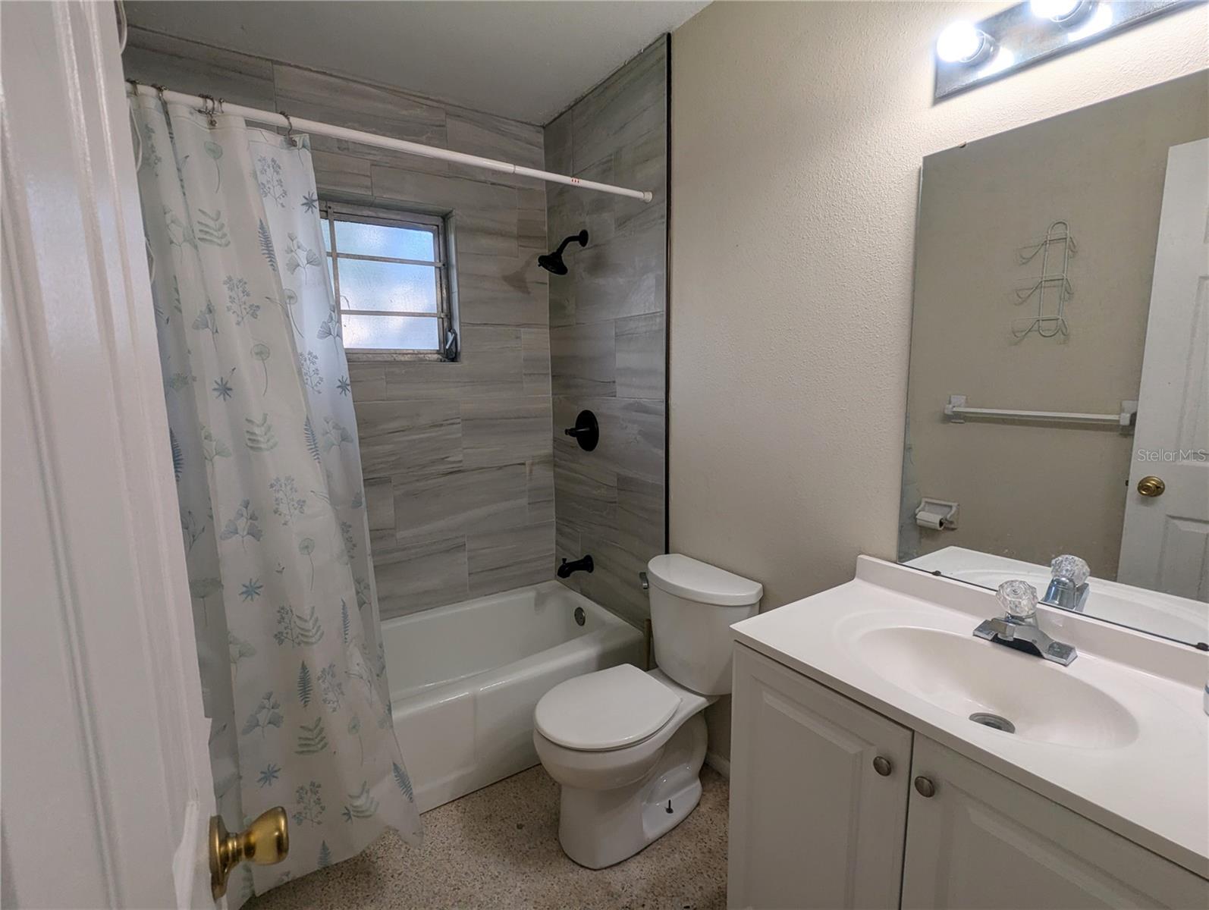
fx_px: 560
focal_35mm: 16
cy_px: 455
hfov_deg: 94.4
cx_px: 604
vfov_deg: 78.2
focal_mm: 2.35
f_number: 2.2
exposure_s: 1/120
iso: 46
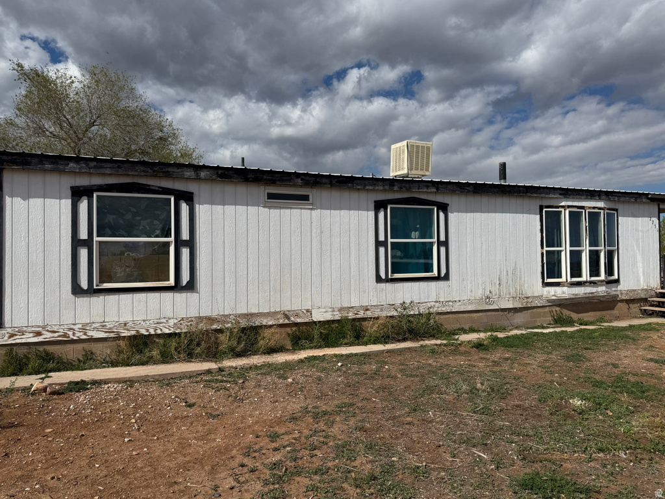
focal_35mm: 24
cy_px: 250
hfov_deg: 71.6
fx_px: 461
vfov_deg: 56.8
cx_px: 332
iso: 80
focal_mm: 6.76
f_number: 1.78
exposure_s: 1/10309
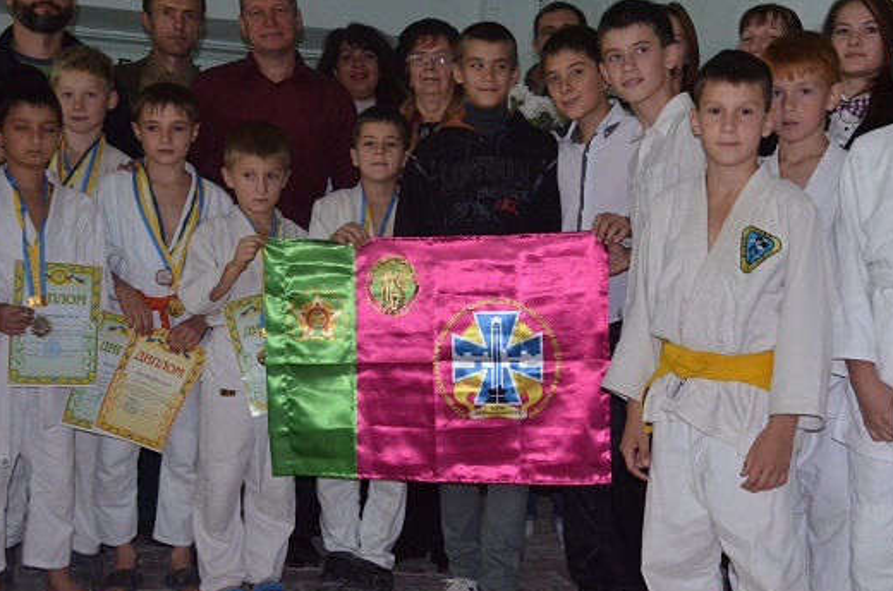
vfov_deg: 29.7
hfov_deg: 43.6
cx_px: 508
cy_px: 284
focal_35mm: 45
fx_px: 1114
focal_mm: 26
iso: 2000
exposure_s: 1/60
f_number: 6.3
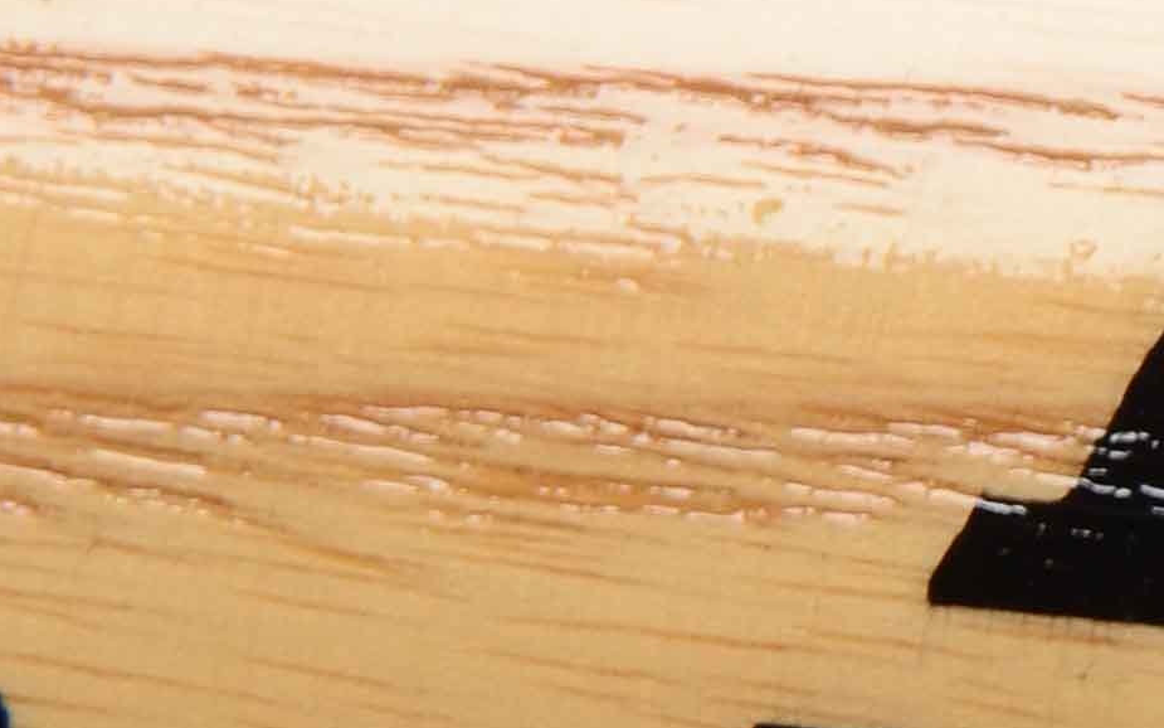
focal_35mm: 854
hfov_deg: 2.4
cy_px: 1261
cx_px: 2855
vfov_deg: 1.5
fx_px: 27080
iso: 200
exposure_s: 1/160
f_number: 16
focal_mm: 105
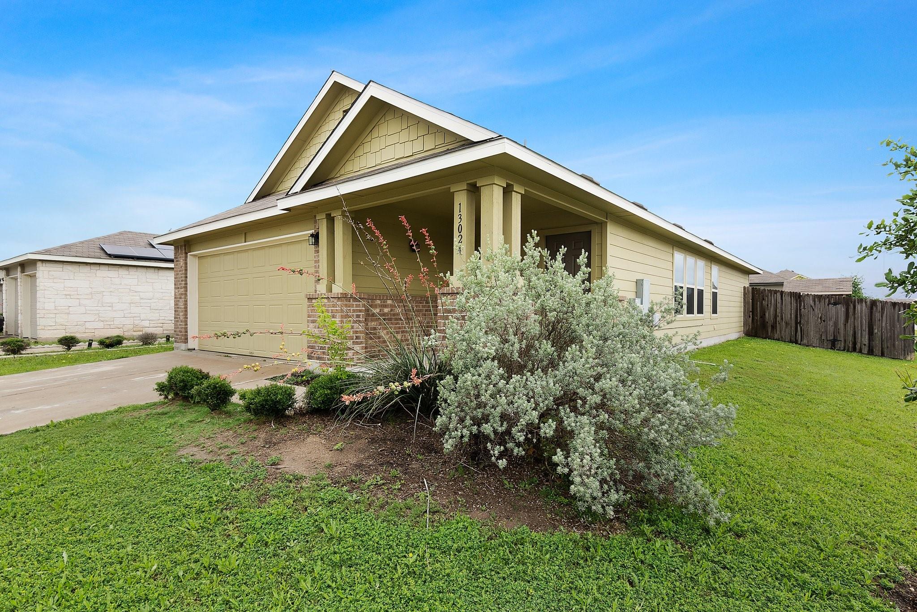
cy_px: 306
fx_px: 459
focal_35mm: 18
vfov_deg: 67.4
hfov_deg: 90.0
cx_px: 458
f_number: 8
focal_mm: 12
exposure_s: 1/100
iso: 100
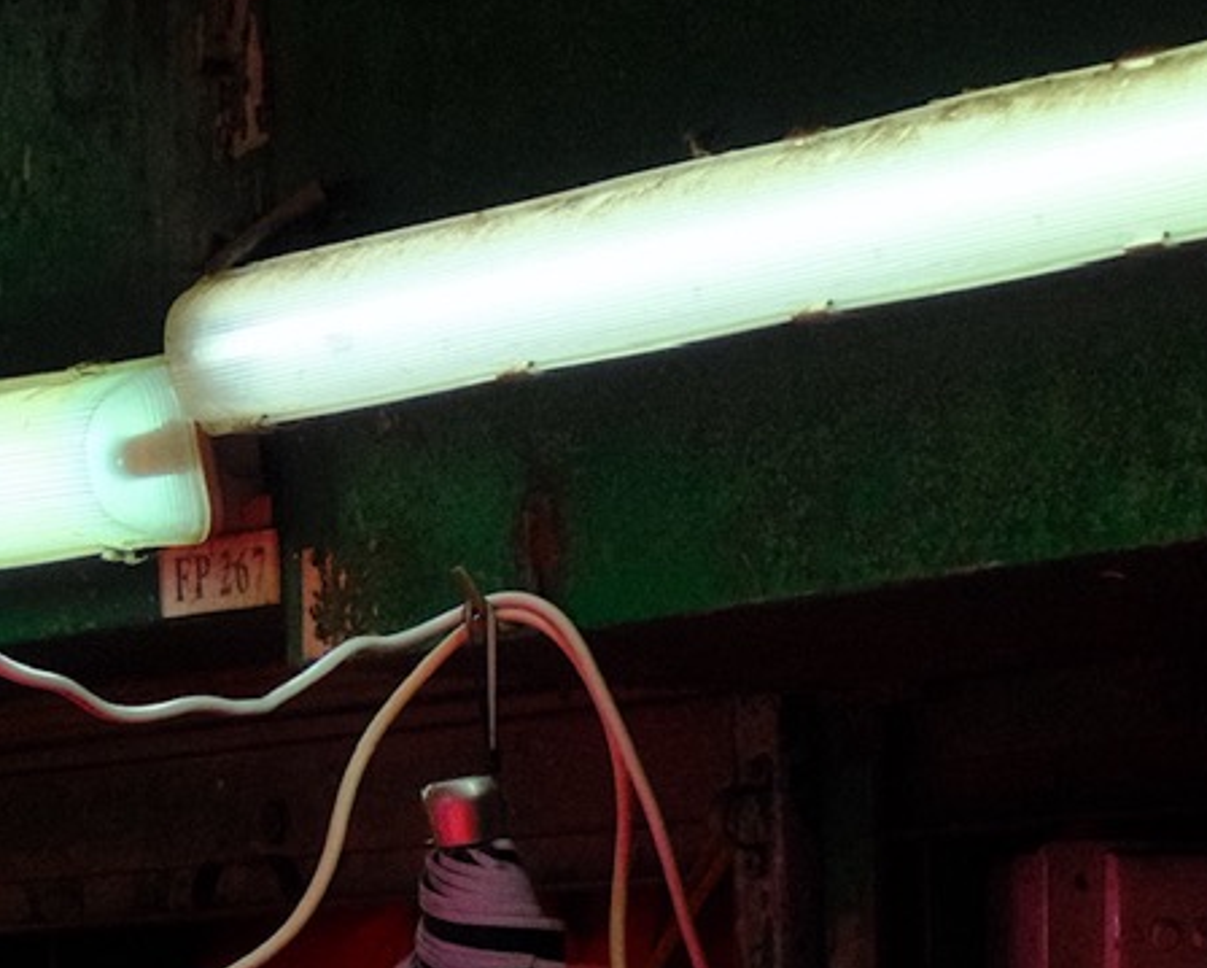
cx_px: -24
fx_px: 8758
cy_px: 2297
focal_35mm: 245
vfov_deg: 6.1
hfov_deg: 7.8
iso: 2500
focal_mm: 43.2
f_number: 5.6
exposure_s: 1/320
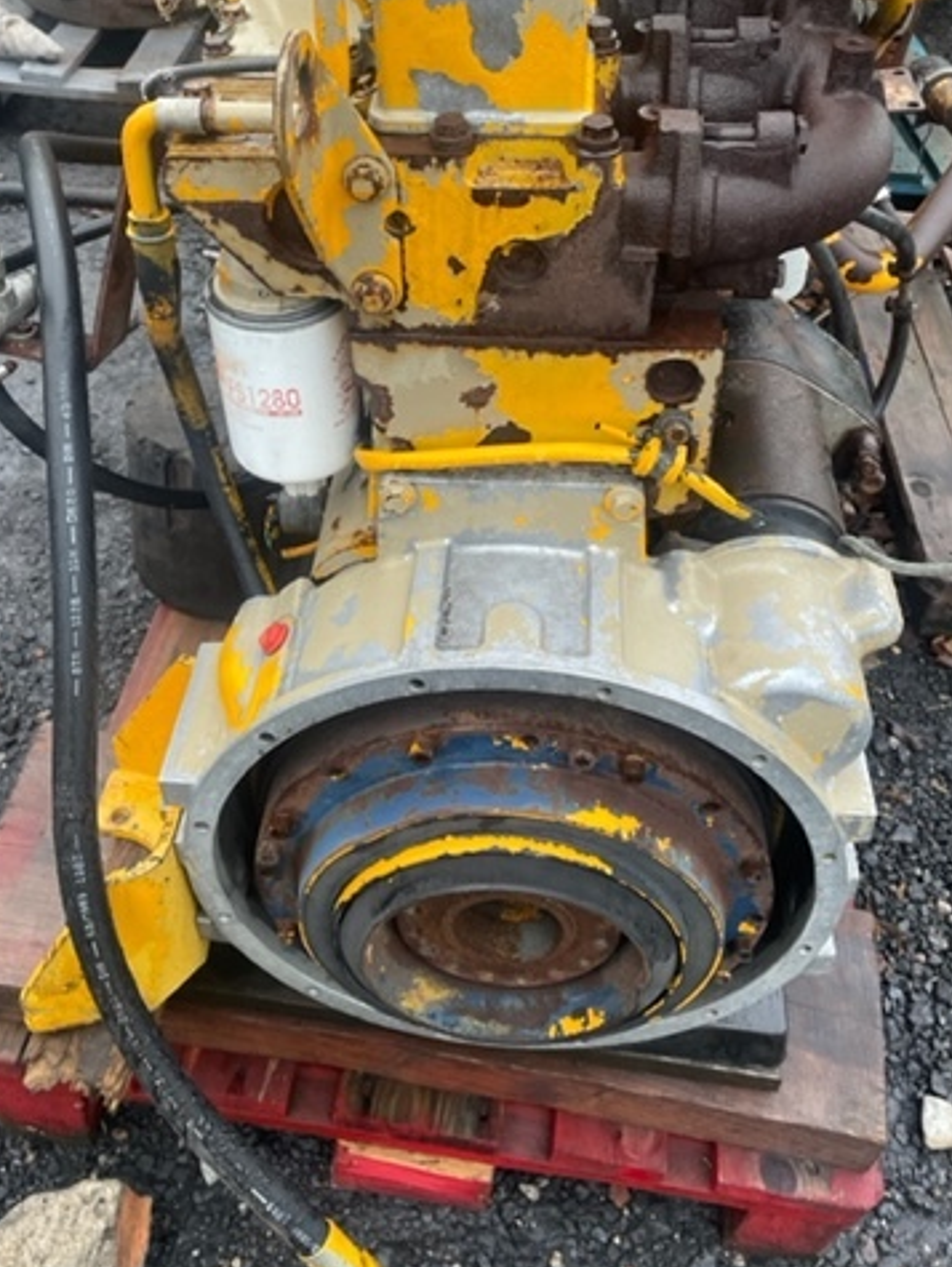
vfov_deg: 52.2
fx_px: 1282
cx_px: 472
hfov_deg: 40.7
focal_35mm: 35
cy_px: 496
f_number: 1.6
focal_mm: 4.2
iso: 125
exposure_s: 1/117
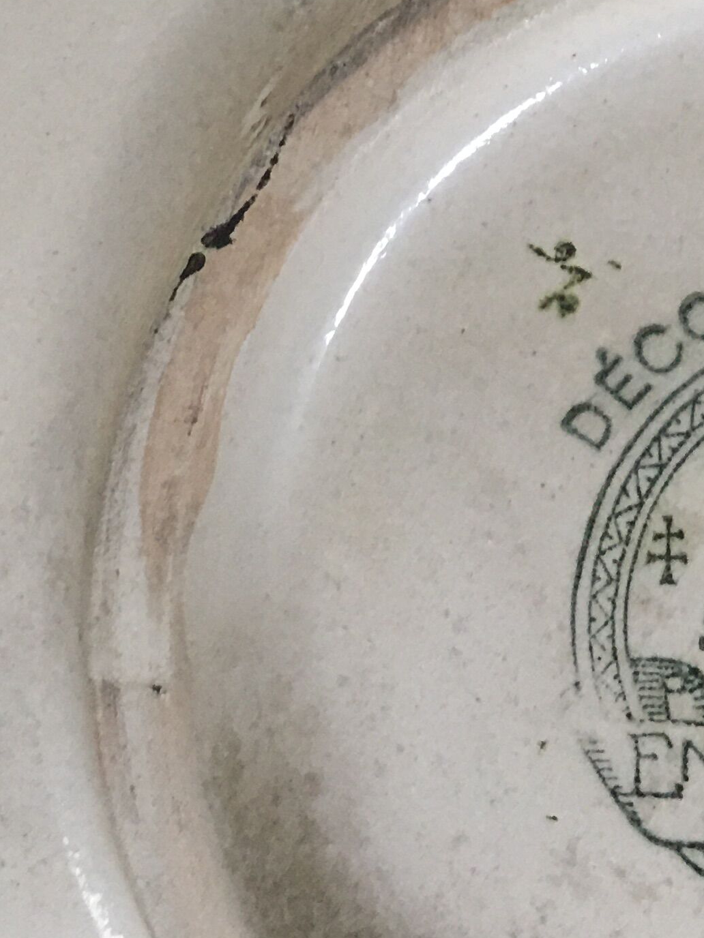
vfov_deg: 21.0
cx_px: 834
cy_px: -271
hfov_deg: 16.7
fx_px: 2305
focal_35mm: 85
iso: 64
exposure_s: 1/17
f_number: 2.2
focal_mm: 4.15
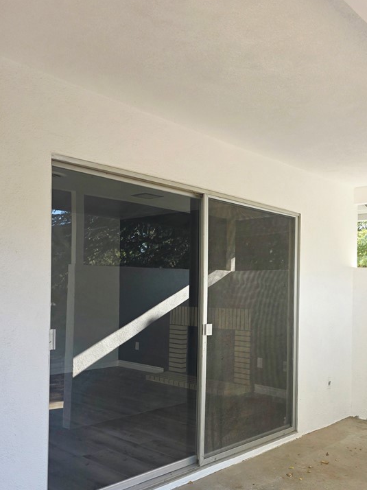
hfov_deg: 42.2
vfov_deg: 55.0
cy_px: 293
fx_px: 467
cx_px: 252
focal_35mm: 33
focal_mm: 6.3
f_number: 1.7
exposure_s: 1/120
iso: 20
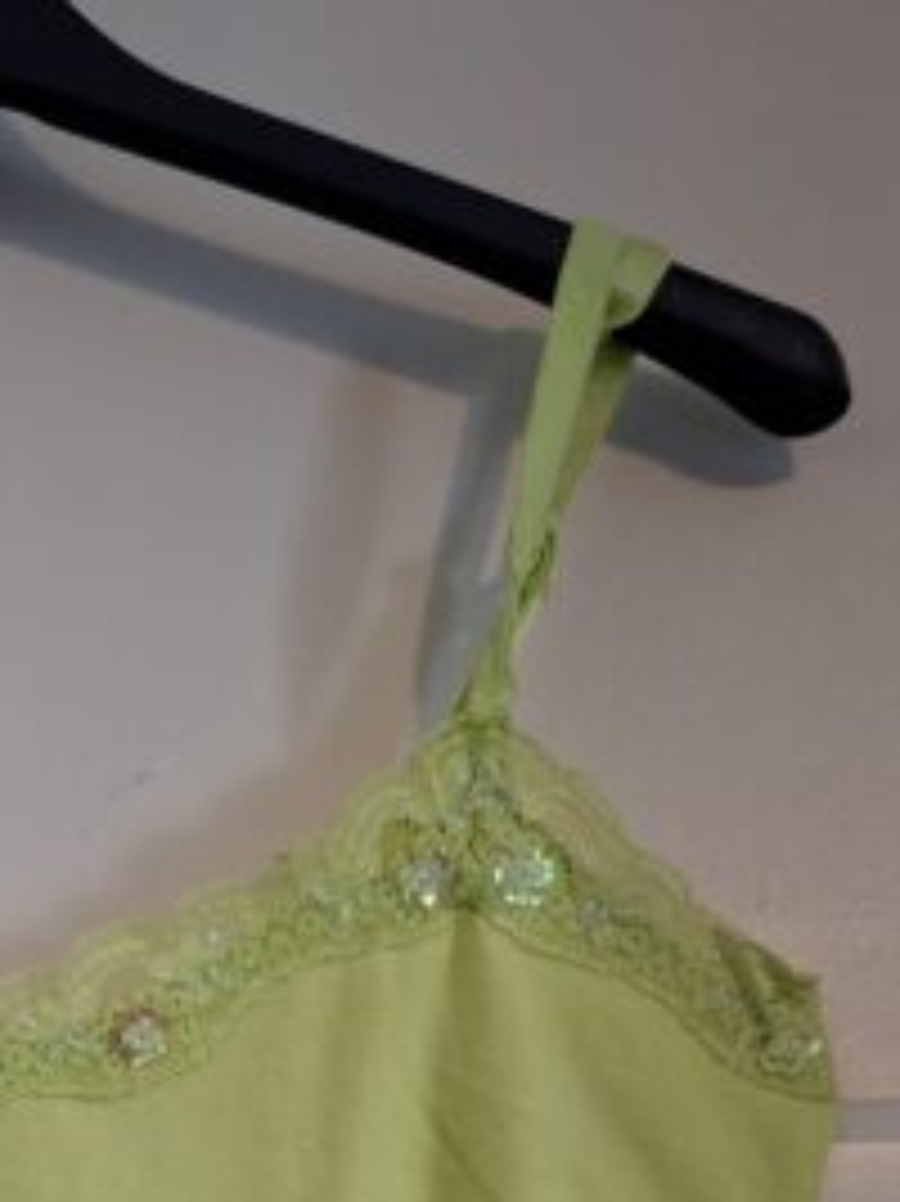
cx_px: -54
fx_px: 2394
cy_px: 1585
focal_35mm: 69
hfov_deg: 20.4
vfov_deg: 24.4
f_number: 1.8
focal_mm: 5.54
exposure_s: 1/25
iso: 400
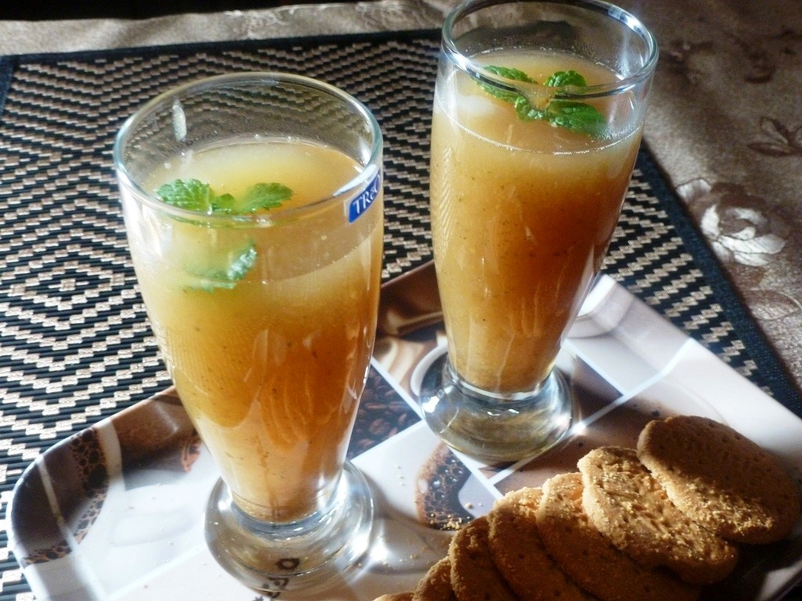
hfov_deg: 51.4
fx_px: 834
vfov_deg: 39.7
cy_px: 300
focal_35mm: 36
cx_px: 401
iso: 400
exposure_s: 1/13
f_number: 3.7
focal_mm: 6.4
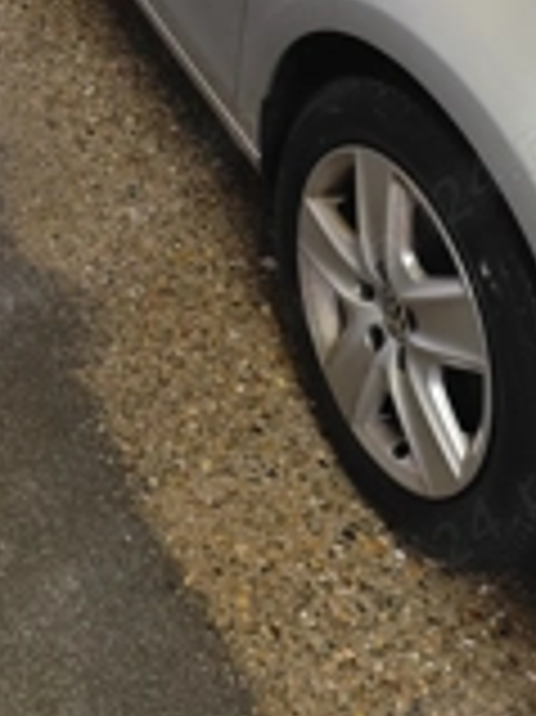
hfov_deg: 25.2
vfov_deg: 30.1
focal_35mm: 58
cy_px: -54
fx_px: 1199
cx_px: 275
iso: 500
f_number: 1.65
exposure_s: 1/50
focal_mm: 6.19
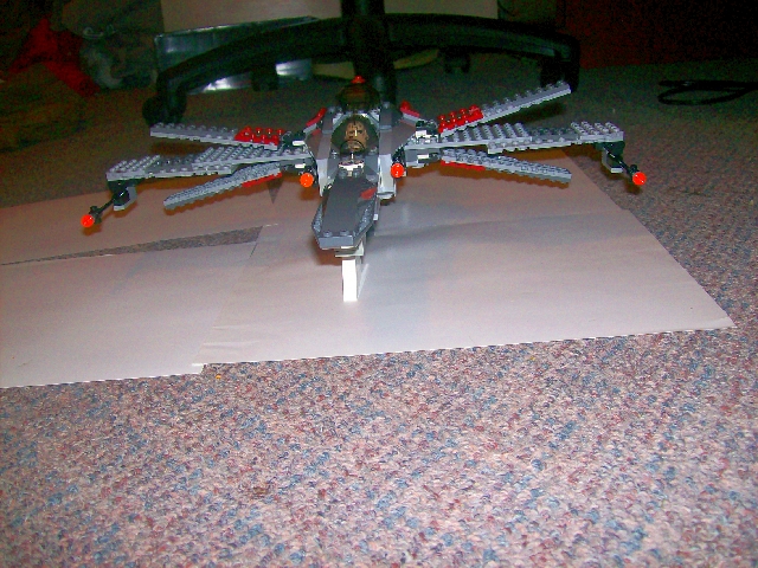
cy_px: 284
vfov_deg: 39.7
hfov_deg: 51.4
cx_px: 379
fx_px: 788
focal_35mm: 36
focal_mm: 6
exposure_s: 1/64
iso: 80
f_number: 2.7
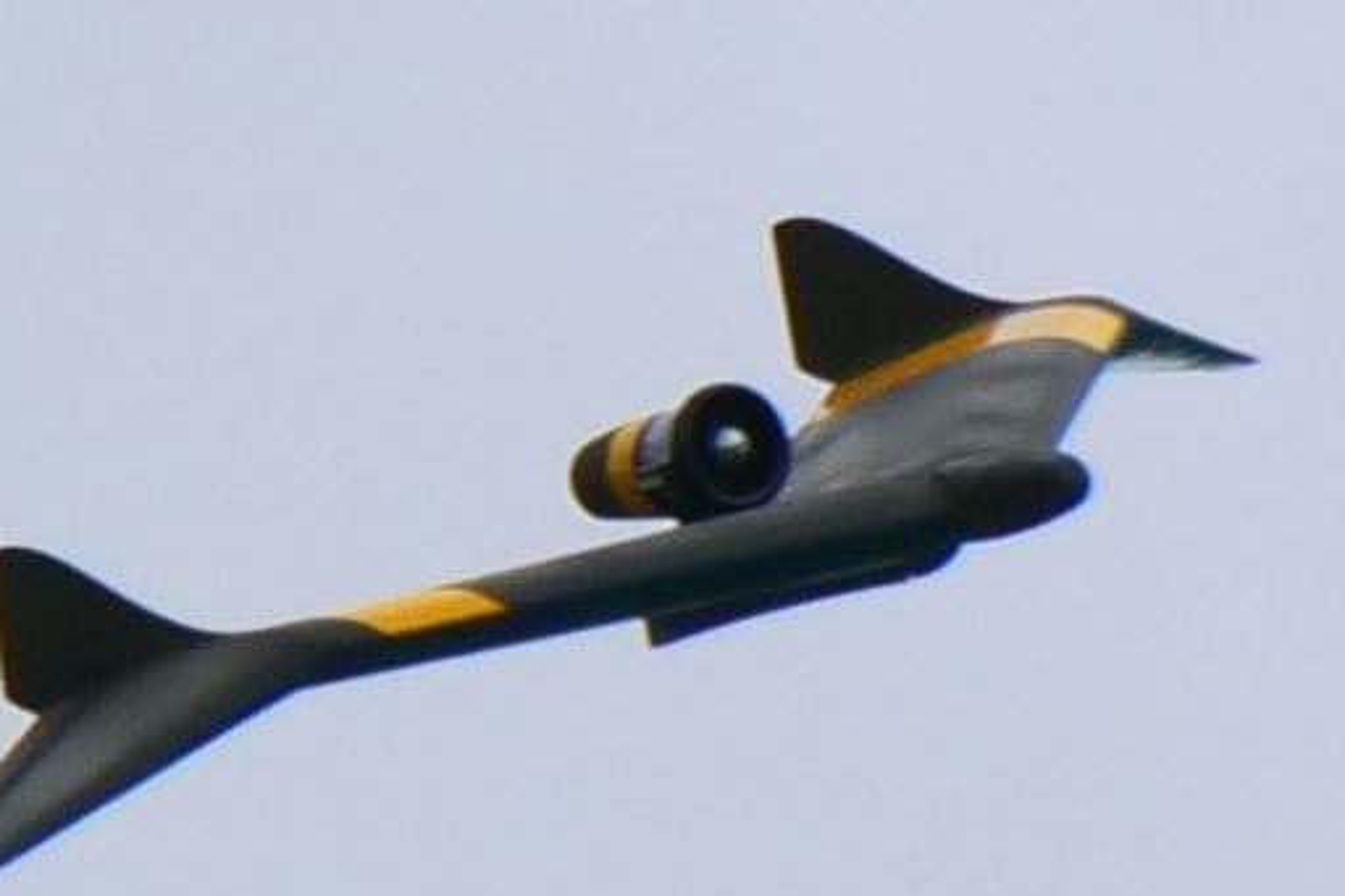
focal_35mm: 1463
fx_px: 54639
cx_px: 615
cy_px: 529
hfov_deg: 1.4
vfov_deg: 0.9
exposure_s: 1/1300
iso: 200
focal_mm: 400
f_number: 6.3
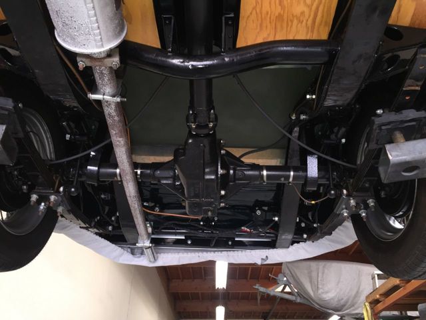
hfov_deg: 61.7
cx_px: 213
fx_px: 357
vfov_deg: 48.2
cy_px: 160
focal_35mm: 29
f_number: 2.2
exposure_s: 1/30
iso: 50
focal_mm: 4.15
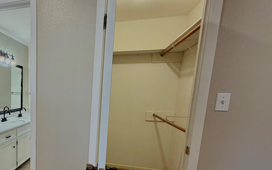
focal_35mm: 27
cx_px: 44
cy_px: 126
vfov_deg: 44.6
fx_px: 200
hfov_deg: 61.1
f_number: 2.2
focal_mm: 2.22
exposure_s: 1/60
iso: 250
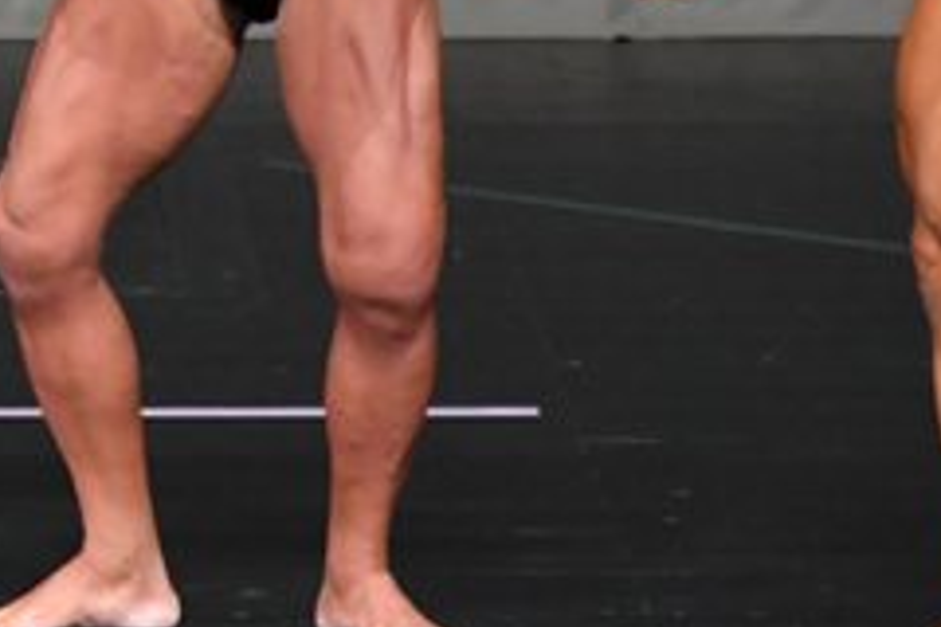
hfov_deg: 2.0
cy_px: -102
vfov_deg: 1.3
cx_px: -453
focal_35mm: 1019
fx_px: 26633
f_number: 5.6
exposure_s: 1/400
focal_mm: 210
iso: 4000
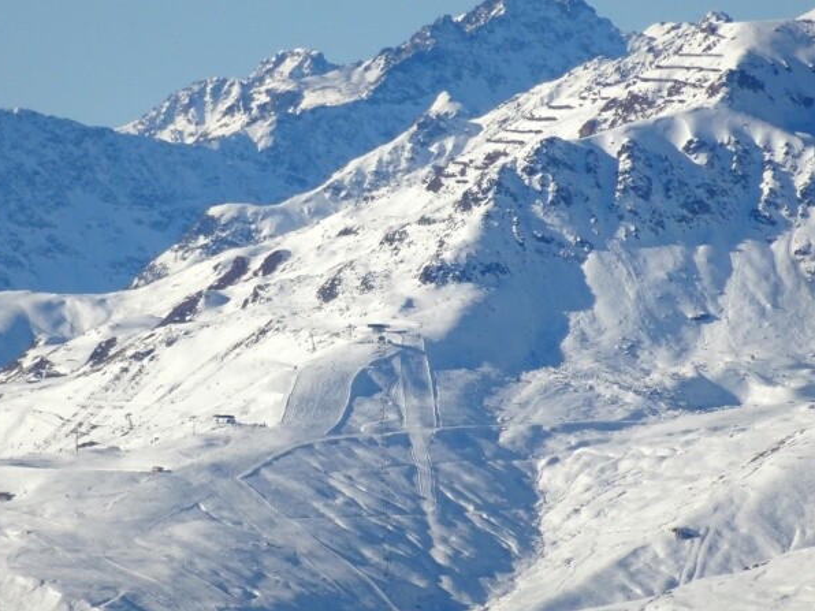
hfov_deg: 1.6
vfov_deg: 1.2
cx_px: 444
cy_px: 328
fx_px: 29124
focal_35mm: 1237
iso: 80
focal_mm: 123
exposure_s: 1/640
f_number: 6.4
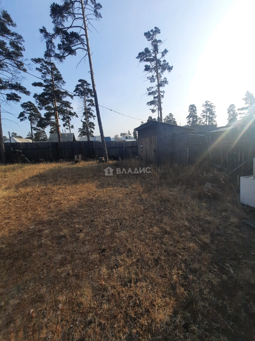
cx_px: 128
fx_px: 128
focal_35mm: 13
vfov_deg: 106.2
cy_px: 170
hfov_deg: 89.9
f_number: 2.2
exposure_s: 1/1312
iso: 40
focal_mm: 1.74
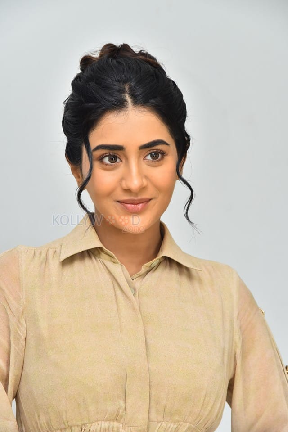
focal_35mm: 120
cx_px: 144
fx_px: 1440
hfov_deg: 11.4
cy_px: 216
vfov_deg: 17.1
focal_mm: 120
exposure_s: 1/125
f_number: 5.6
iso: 2000
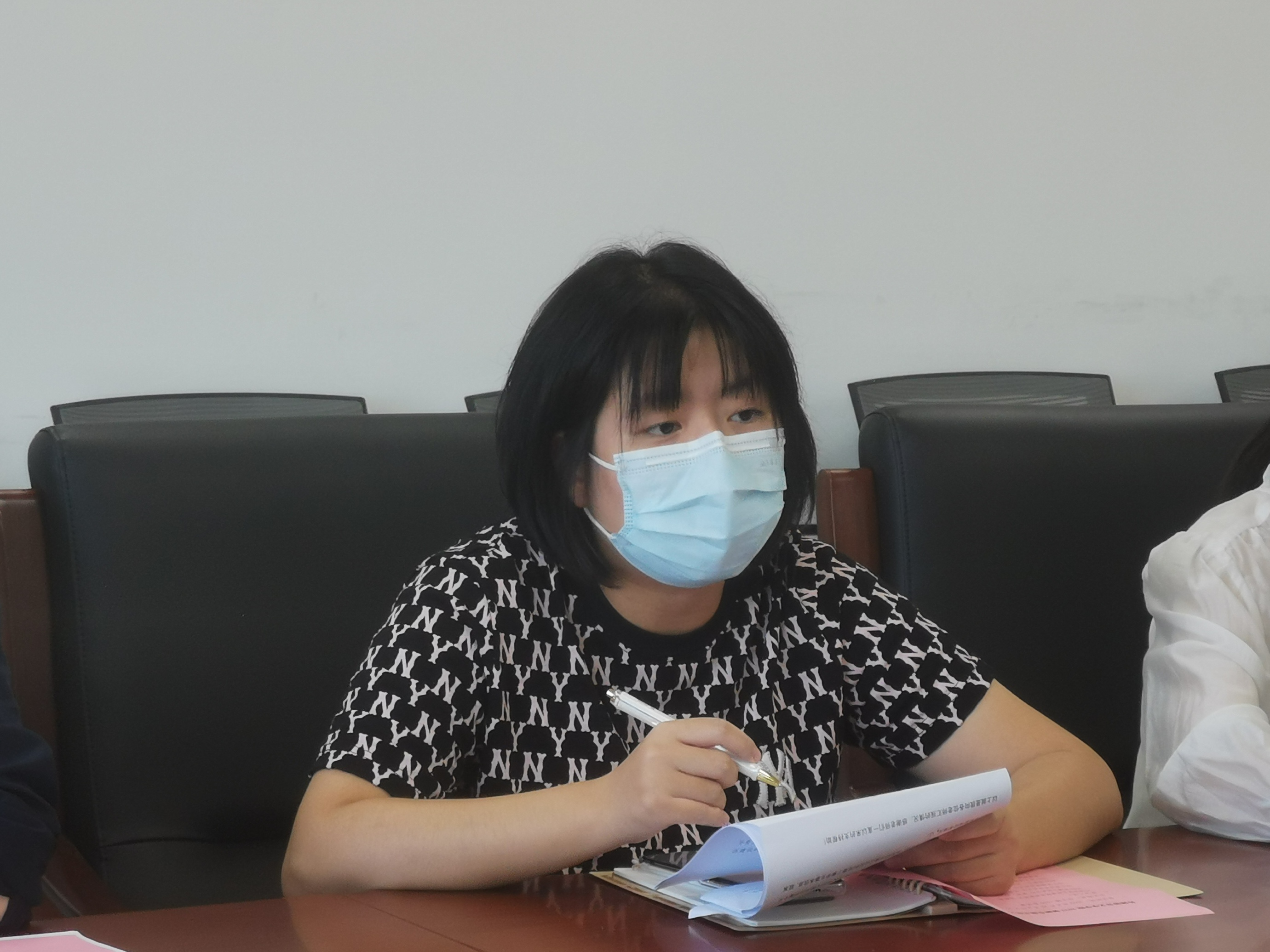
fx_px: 3155
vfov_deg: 17.2
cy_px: 476
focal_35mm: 86
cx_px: 635
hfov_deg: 22.8
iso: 50
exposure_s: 1/50
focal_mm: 7.48
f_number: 2.4
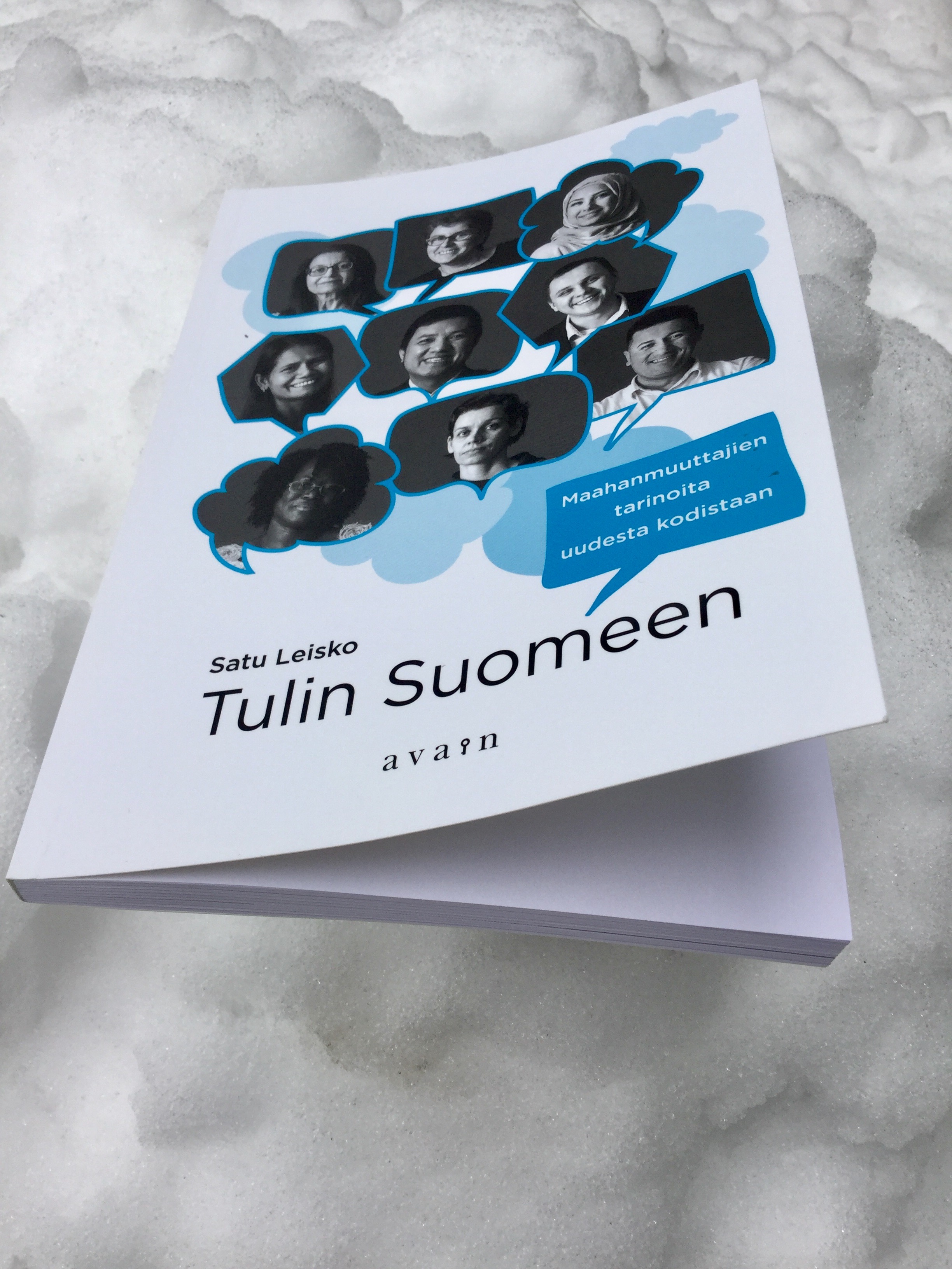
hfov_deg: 45.4
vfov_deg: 58.4
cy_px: 634
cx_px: 476
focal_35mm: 31
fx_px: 1137
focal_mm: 3.3
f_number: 2.4
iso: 25
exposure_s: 1/50
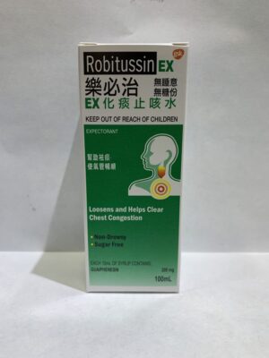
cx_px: 134
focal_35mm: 26
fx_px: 269
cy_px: 179
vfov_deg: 67.3
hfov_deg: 53.1
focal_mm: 4.25
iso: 50
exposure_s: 1/100
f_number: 1.8
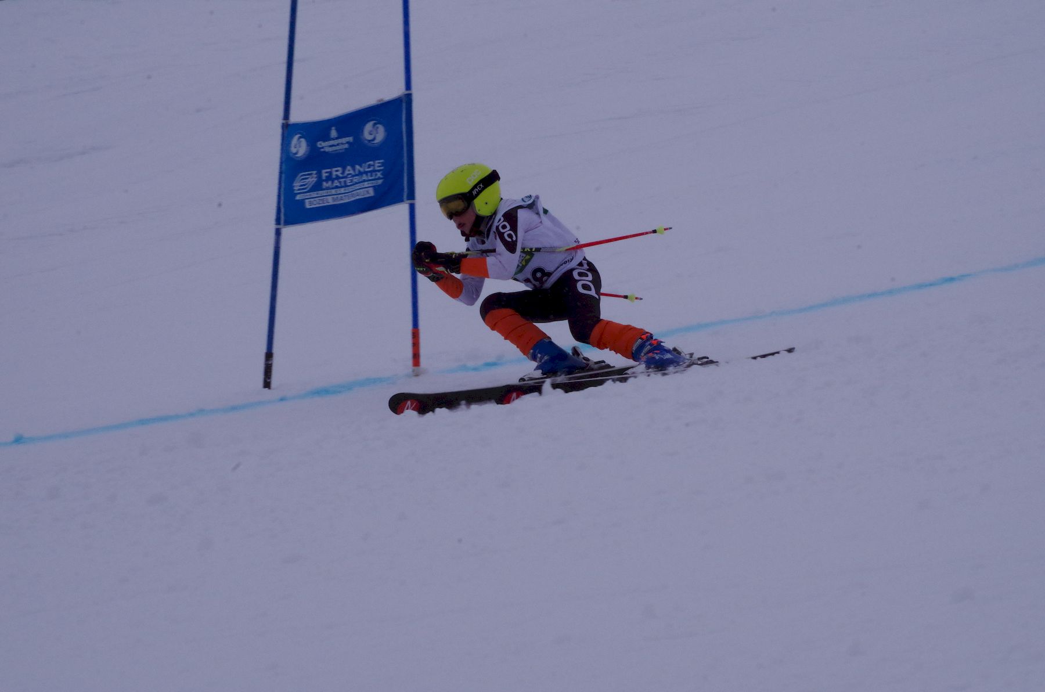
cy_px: 346
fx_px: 4548
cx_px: 522
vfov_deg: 8.7
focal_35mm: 157
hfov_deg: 13.1
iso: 1600
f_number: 20
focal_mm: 105
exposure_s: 1/1250
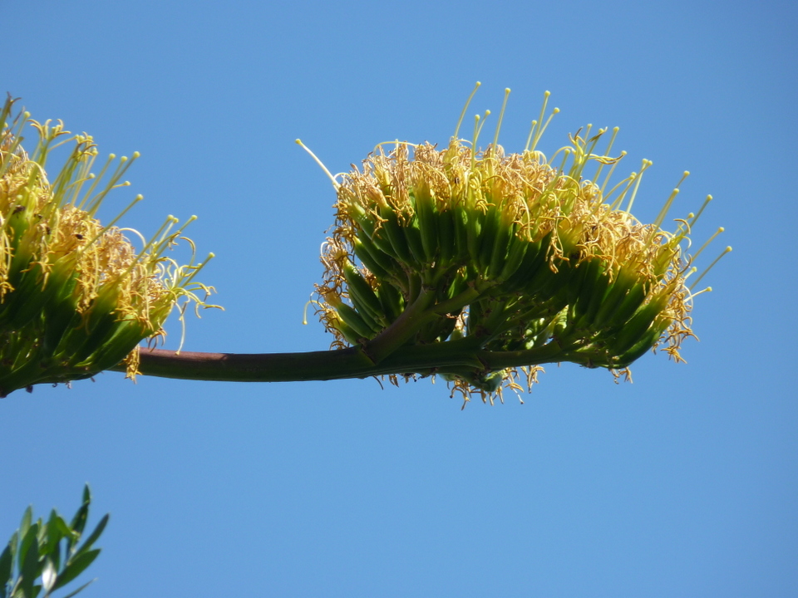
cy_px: 299
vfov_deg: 3.1
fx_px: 11204
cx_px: 399
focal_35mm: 486
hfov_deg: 4.1
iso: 80
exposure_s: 1/320
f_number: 5.6
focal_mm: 86.4
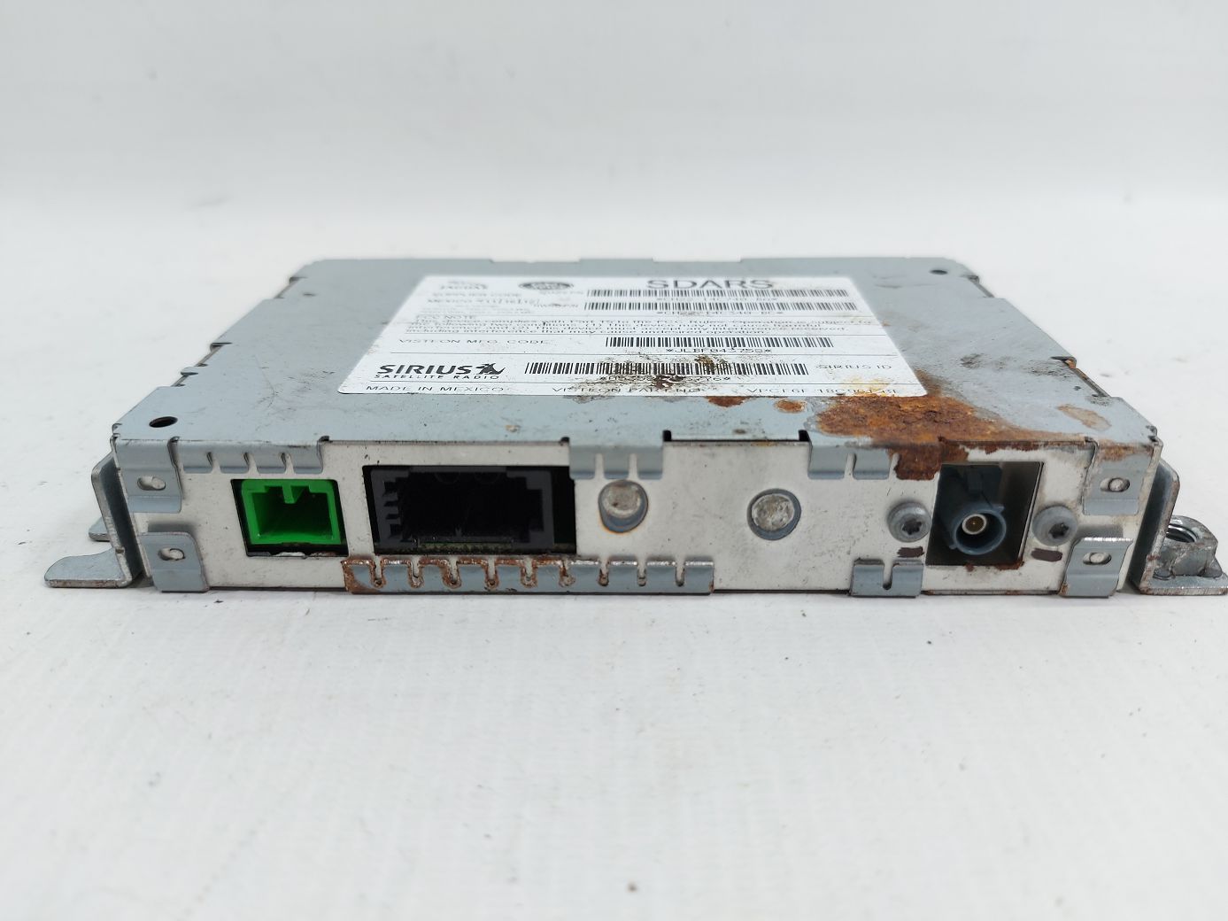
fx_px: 851
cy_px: 460
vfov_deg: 56.8
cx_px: 614
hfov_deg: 71.6
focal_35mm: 24
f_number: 1.8
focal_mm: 5.23
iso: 32
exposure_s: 1/50
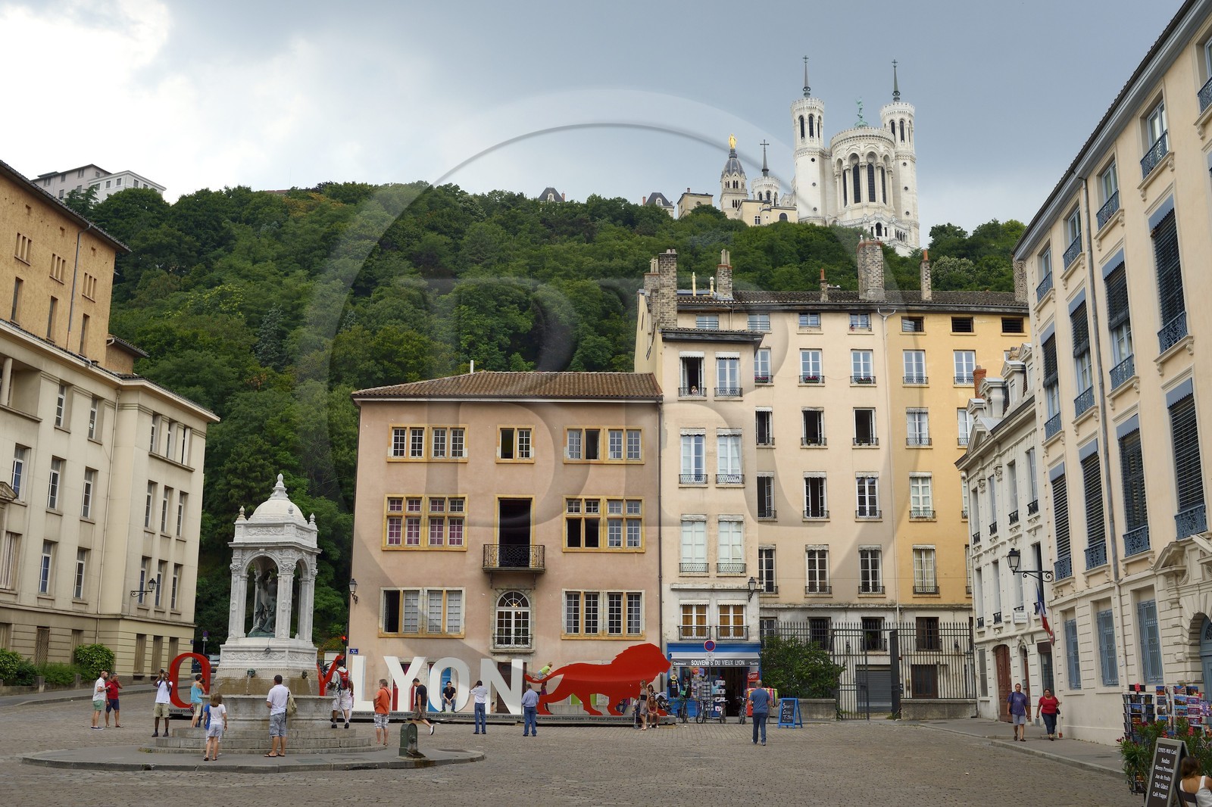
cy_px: 404
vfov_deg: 35.0
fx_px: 1279
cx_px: 606
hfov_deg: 50.7
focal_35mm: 38
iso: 200
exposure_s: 1/200
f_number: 7.1
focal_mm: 38
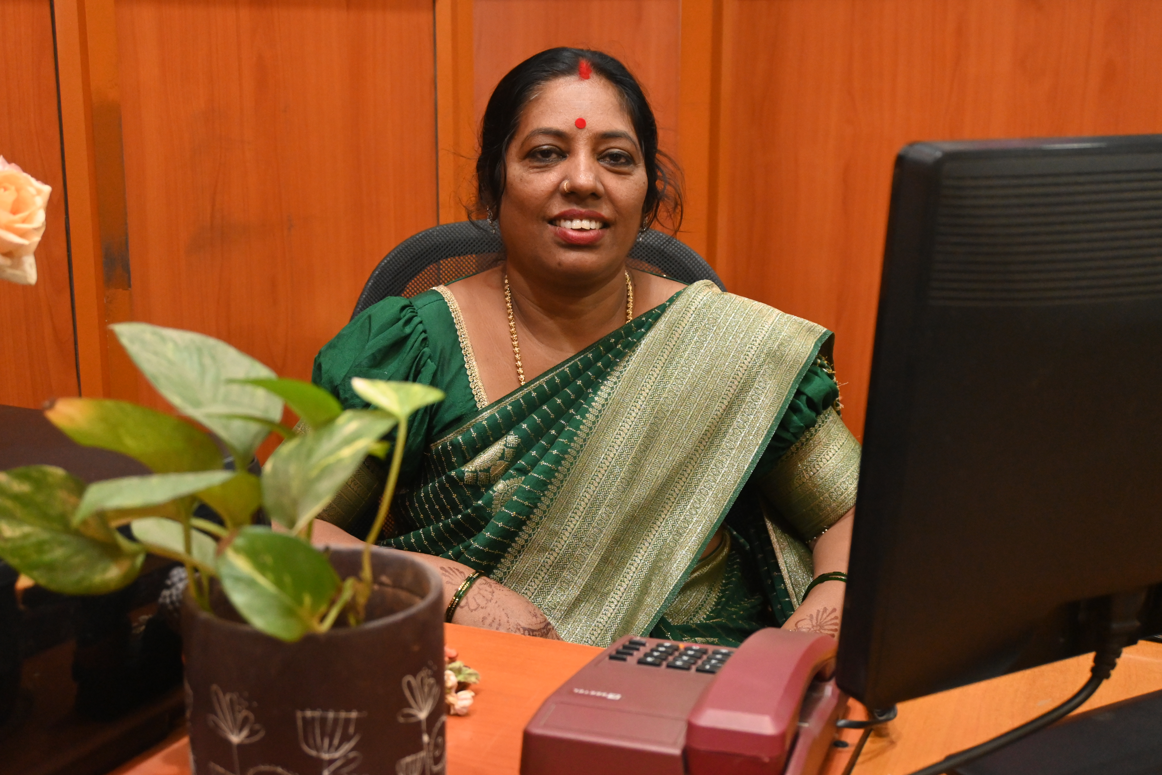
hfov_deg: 43.6
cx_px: 581
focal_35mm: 45
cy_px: 388
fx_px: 1452
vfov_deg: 29.9
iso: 2800
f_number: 4.8
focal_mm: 30
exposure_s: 1/60
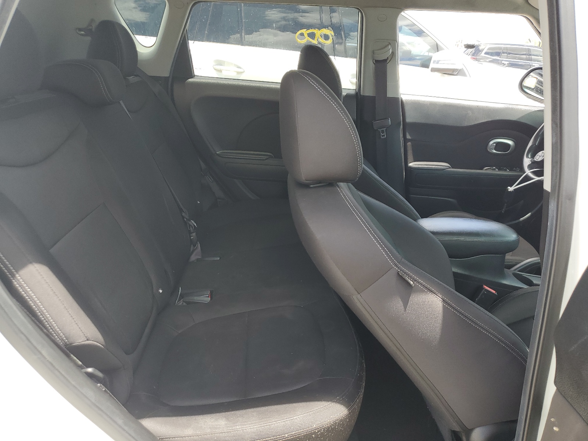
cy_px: 220
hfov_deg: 67.3
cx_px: 294
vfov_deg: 53.1
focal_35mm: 26
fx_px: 442
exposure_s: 1/312
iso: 50
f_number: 1.5
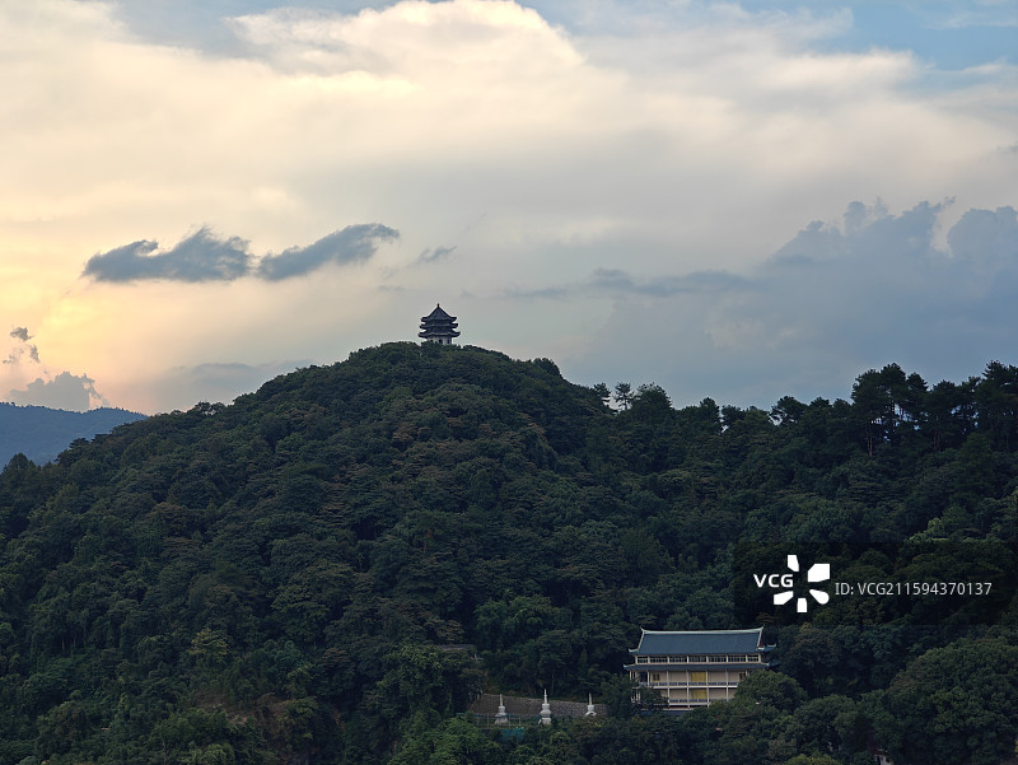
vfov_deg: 21.0
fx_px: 2060
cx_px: 509
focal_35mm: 70
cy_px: 382
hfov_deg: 27.8
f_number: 2.6
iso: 50
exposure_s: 1/242
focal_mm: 13.3
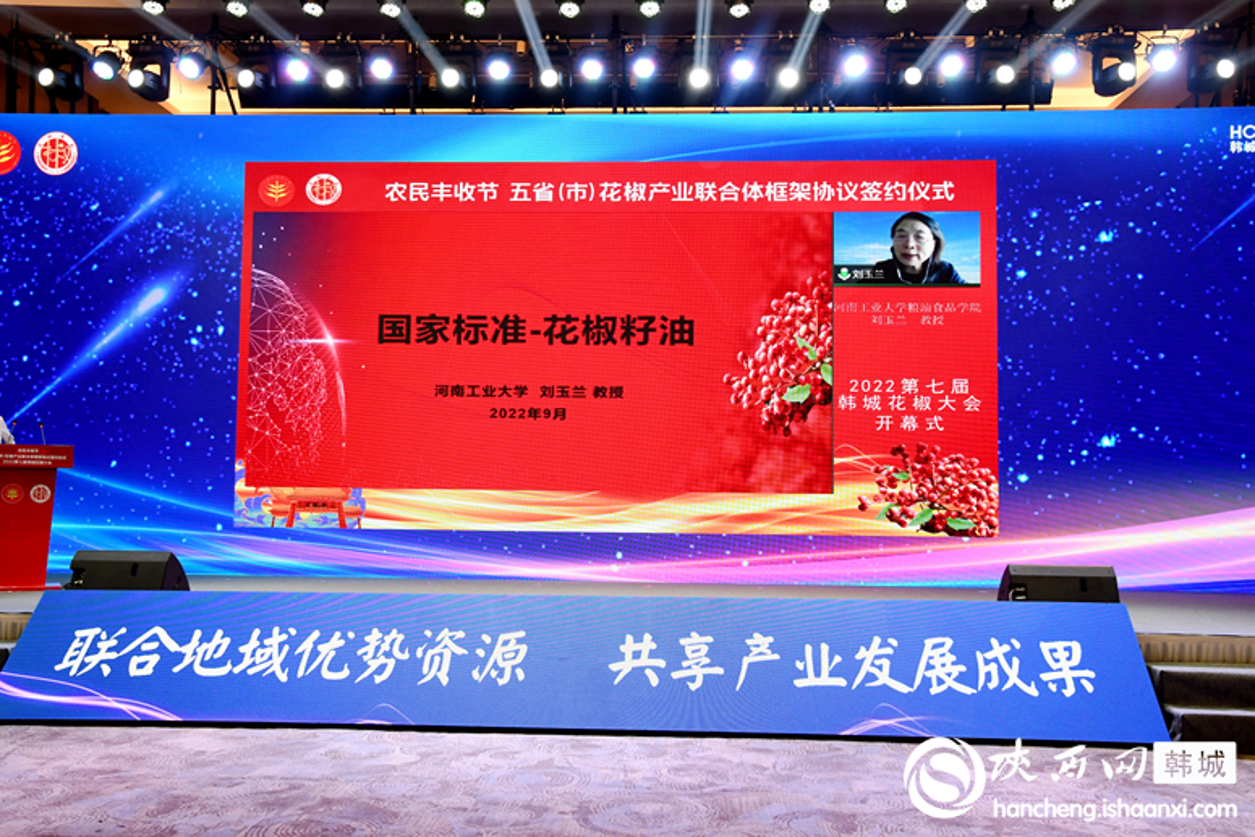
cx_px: 628
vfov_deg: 36.9
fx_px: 1255
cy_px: 418
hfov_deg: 53.1
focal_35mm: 36
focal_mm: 24
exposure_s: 1/80
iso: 1000
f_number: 5.6
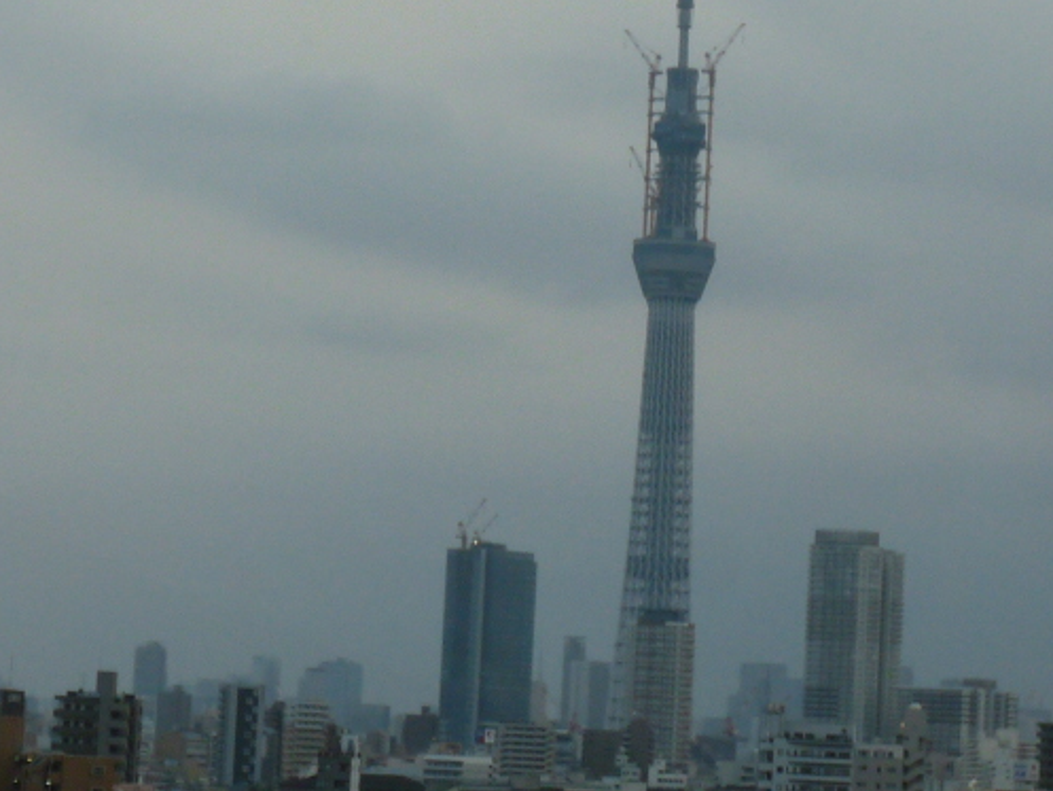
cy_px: 348
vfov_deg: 10.0
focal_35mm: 148
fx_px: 4503
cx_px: 625
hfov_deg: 13.3
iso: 160
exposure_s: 1/30
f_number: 8
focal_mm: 11.5
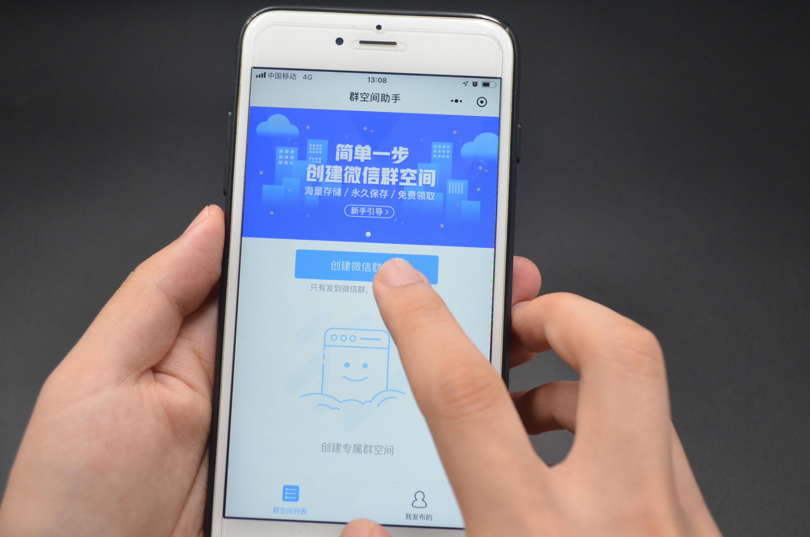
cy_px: 268
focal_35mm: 44
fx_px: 977
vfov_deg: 30.7
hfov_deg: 45.0
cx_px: 405
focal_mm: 29
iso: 1600
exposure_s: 1/500
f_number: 4.5
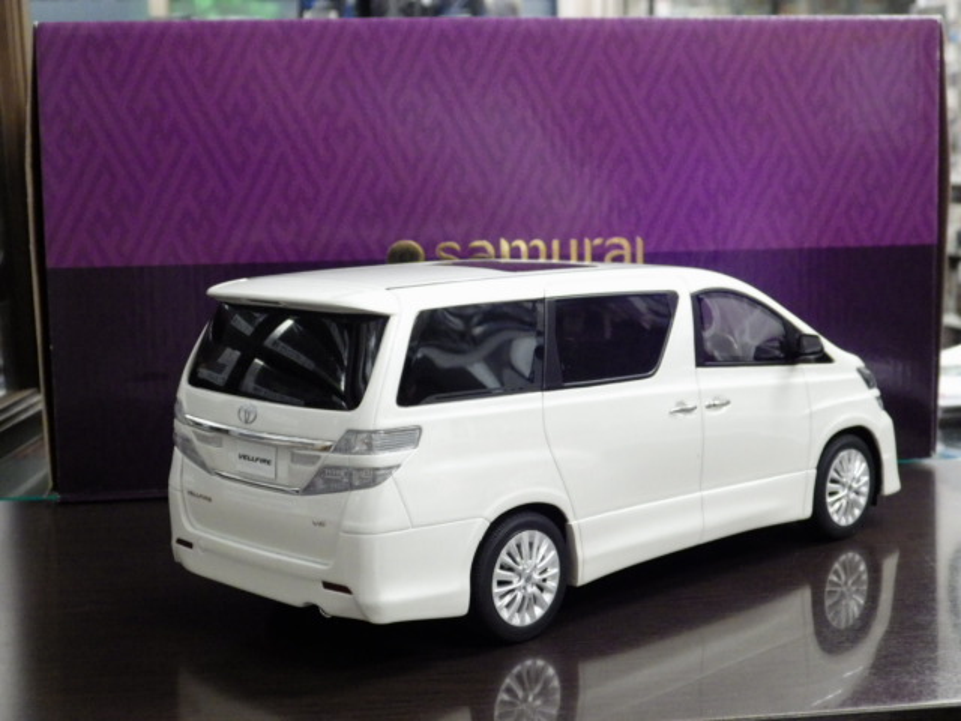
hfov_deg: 32.7
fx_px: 1638
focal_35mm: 59
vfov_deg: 24.8
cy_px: 360
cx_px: 480
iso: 800
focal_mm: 10.7
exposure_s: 1/30
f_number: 4
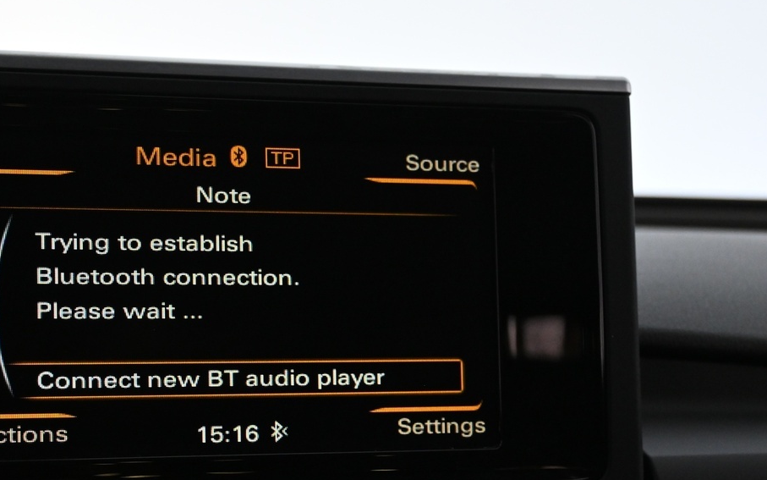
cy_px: 310
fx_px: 1513
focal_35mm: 72
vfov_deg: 18.0
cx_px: 179
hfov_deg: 28.0
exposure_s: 1/40
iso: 2000
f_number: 4.5
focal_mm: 26.5
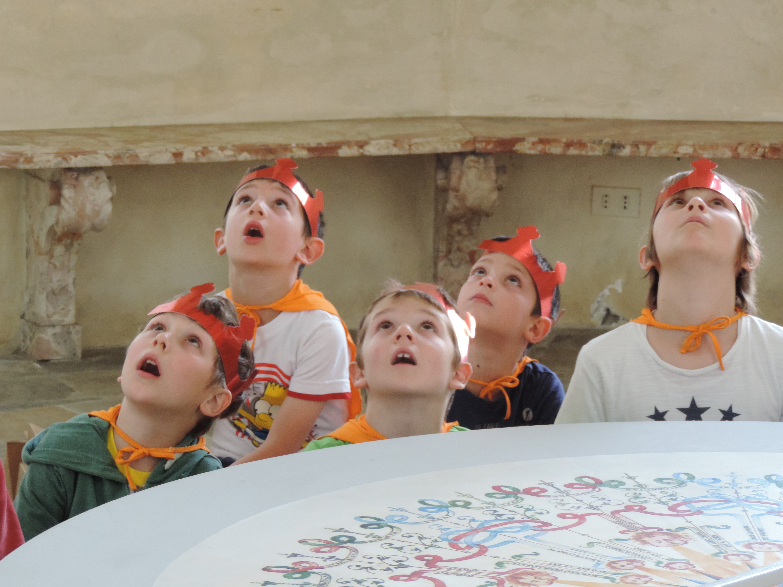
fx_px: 3054
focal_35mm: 135
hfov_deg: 14.6
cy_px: 294
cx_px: 392
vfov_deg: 11.0
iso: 400
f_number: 4.3
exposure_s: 1/40
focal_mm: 24
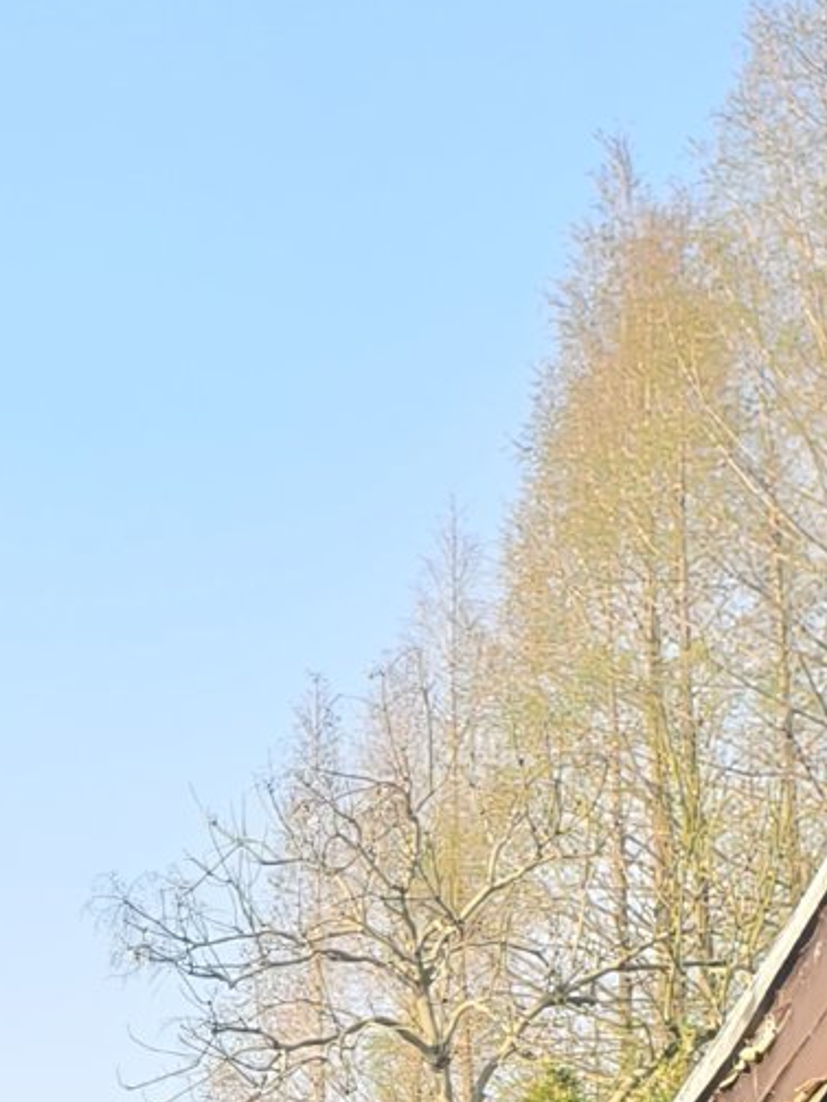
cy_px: 1619
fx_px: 3978
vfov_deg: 14.7
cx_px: -785
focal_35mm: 125
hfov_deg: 10.9
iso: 72
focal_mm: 6.54
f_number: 1.57
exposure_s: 1/1250
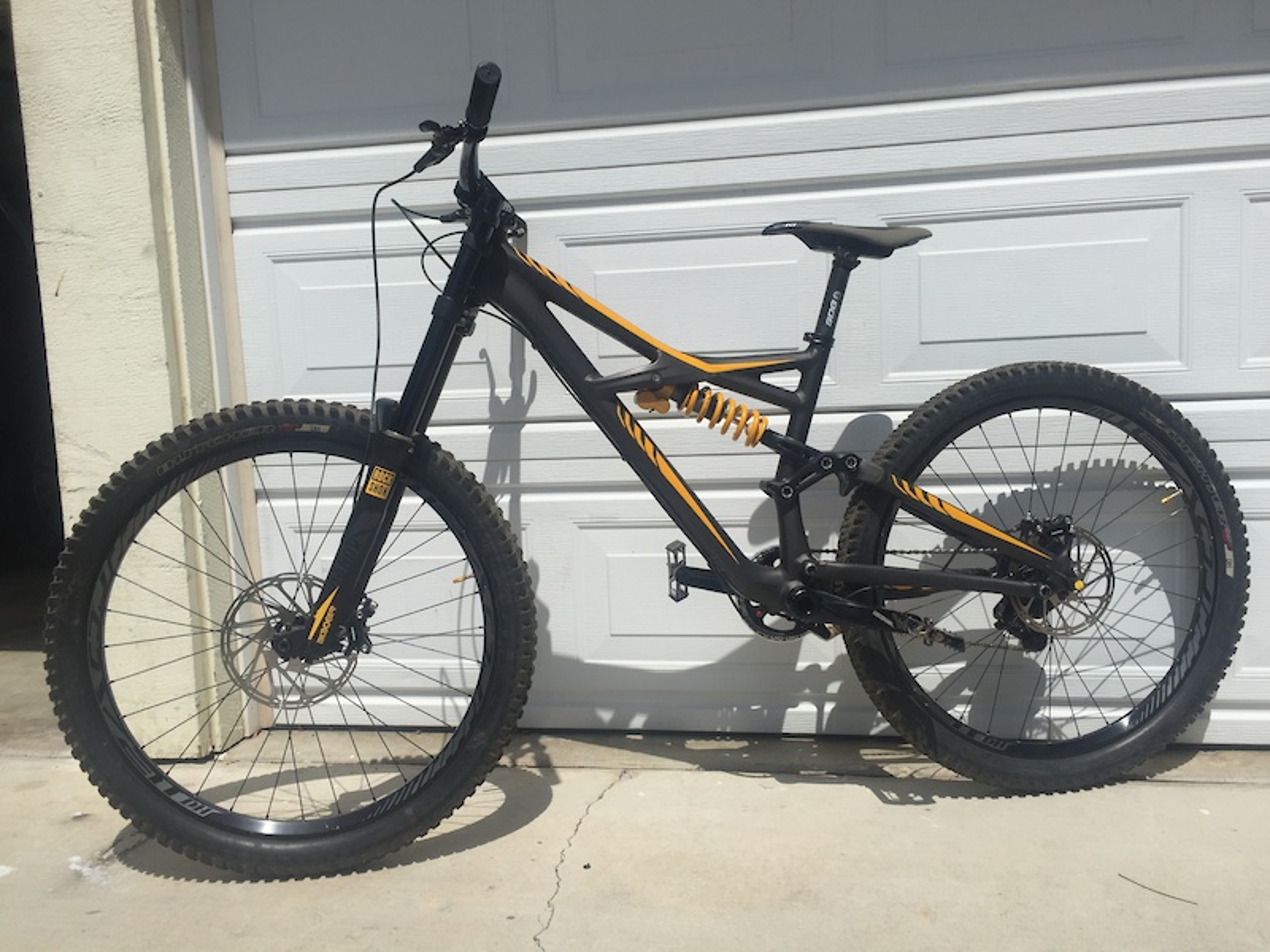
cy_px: 476
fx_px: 1064
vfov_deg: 48.2
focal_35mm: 29
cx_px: 635
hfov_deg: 61.7
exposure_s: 1/4405
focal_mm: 4.15
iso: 32
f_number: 2.2
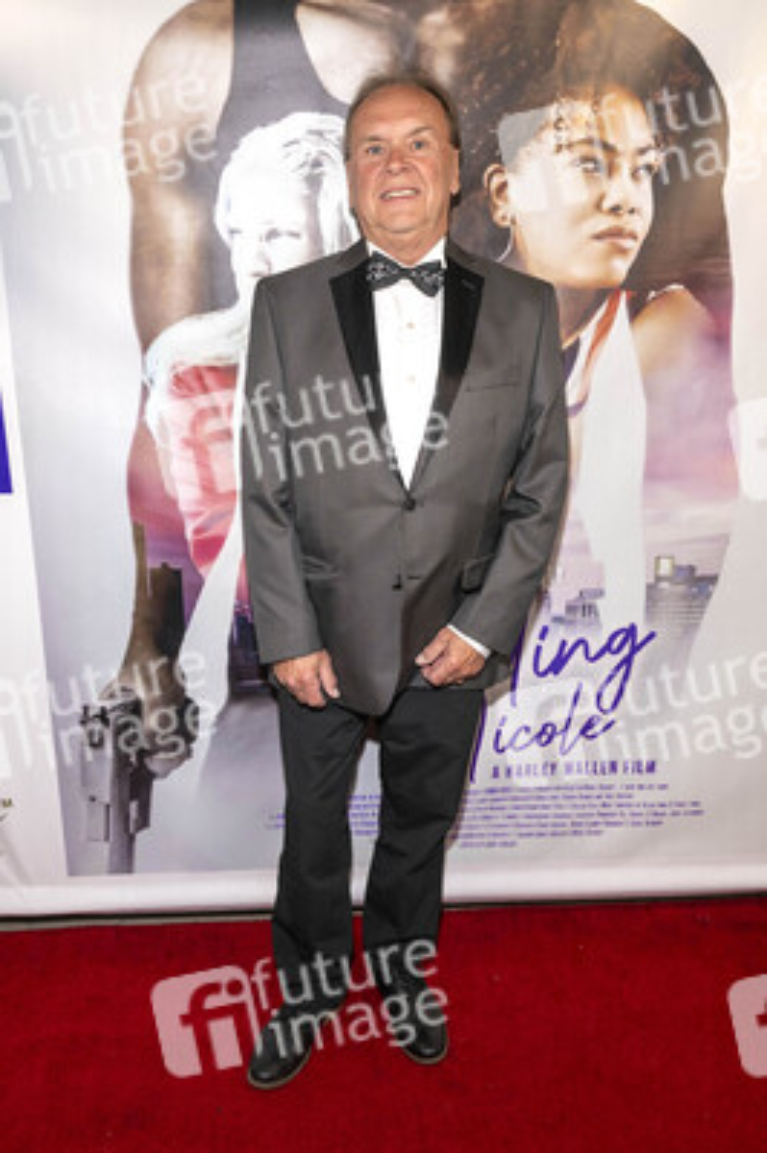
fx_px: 960
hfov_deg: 43.5
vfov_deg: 62.0
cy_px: 576
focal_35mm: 30
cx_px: 384
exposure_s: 1/200
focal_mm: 30
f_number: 5.6
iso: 400
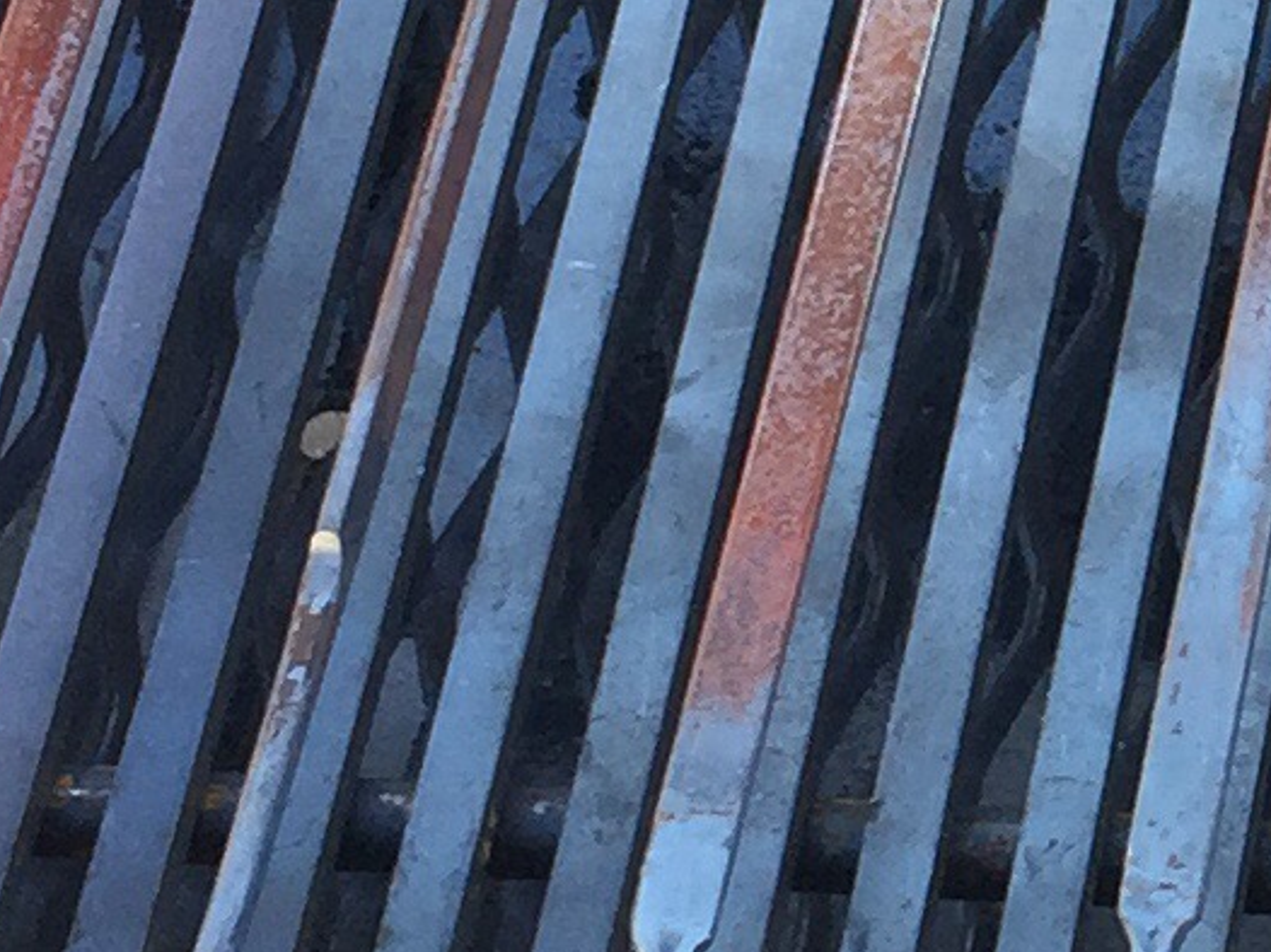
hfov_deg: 10.4
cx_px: 2288
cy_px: 133
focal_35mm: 180
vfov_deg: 8.2
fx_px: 6606
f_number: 2.2
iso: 40
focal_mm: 4.15
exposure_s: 1/100
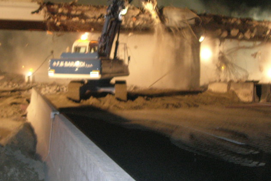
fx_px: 482
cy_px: 63
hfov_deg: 31.4
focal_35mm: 64
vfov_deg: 21.2
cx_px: 130
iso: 200
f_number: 2.8
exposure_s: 1/6.7
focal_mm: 7.8
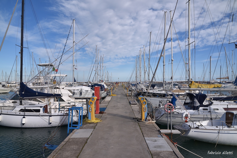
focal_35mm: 28
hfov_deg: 65.5
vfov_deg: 46.4
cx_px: 118
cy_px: 79
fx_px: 184
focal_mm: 28
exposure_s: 1/400
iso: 100
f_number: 8
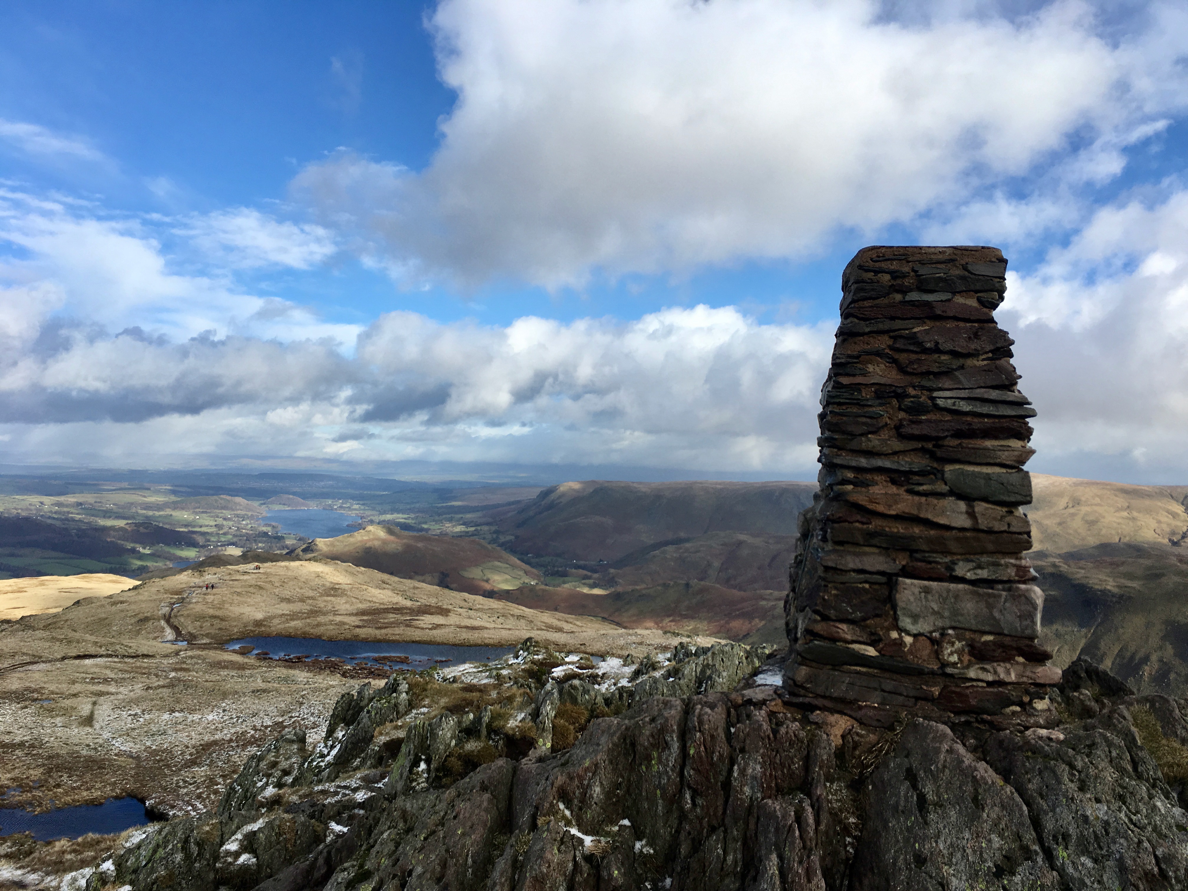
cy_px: 446
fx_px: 995
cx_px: 594
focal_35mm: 29
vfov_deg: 48.2
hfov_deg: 61.7
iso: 25
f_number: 2.2
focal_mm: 4.15
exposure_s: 1/1374
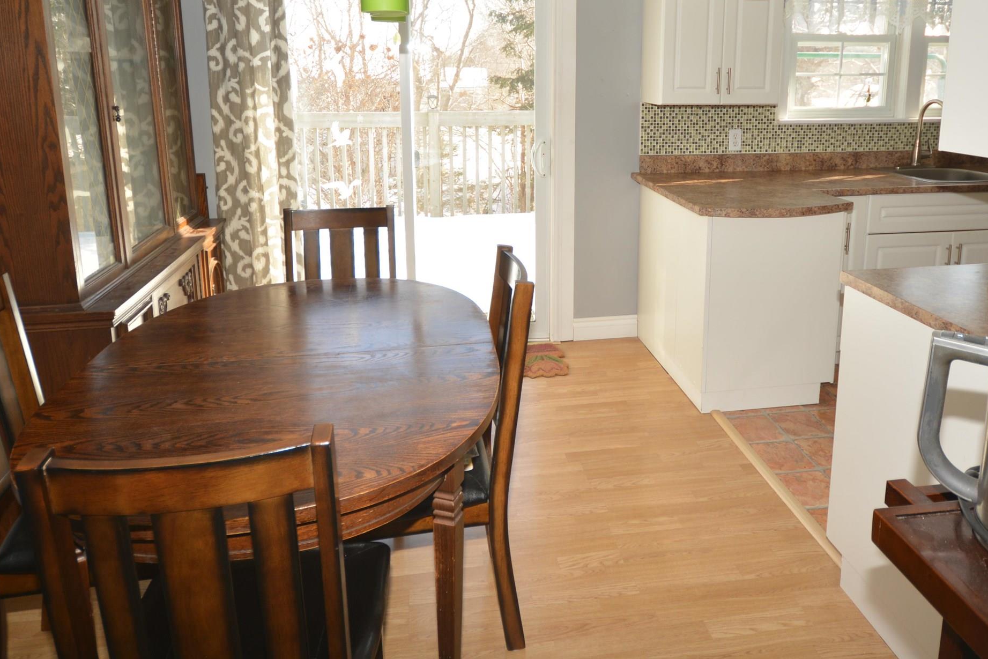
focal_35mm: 25
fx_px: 686
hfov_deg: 71.3
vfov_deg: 49.8
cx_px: 546
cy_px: 188
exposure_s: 1/80
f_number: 4.5
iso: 200
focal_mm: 10
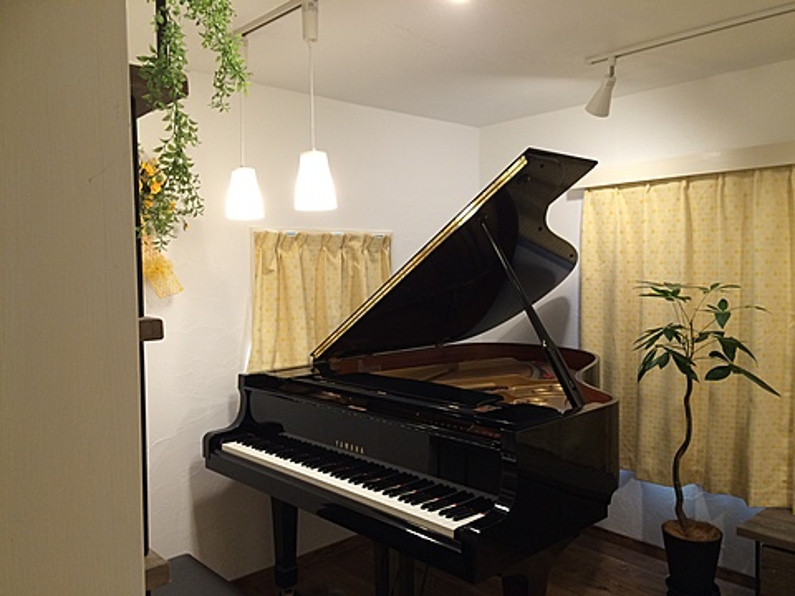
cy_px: 298
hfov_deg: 61.7
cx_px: 398
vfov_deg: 48.2
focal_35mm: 29
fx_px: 666
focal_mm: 4.15
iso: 100
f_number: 2.2
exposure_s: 1/30
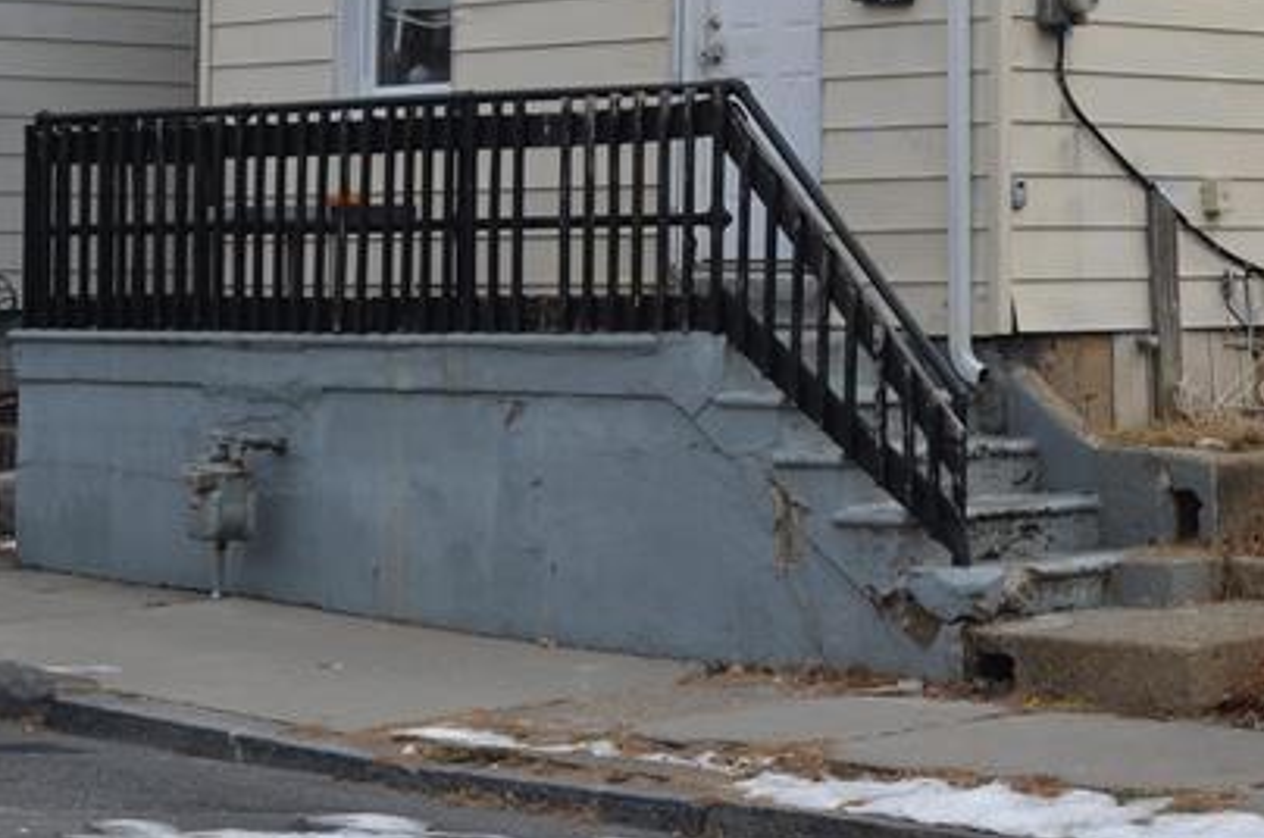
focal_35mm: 105
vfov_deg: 12.6
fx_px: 3681
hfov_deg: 19.2
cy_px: -267
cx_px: 1075
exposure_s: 1/250
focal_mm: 26
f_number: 8
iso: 160
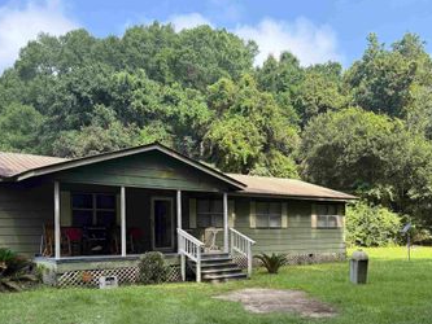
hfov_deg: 51.3
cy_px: 234
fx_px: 449
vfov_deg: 38.9
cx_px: 221
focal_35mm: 36
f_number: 1.78
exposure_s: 1/955
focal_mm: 6.76
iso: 100
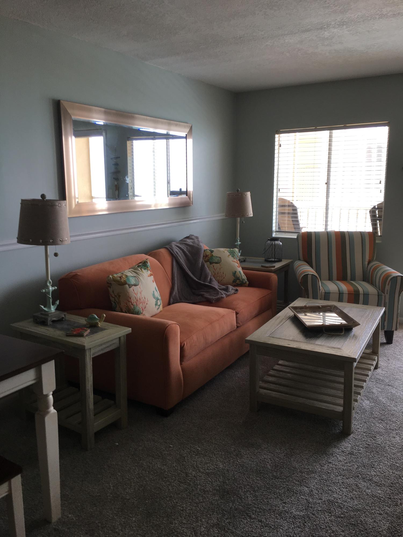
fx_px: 450
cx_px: 202
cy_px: 268
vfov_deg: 61.7
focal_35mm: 29
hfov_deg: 48.2
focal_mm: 4.15
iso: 32
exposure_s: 1/60
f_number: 2.2
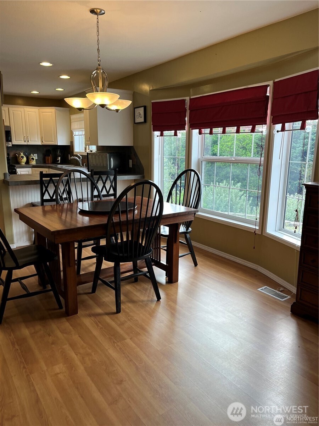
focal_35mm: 26
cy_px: 213
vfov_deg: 67.3
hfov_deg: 53.1
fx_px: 319
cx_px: 160
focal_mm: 5.1
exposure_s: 1/120
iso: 64
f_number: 1.6
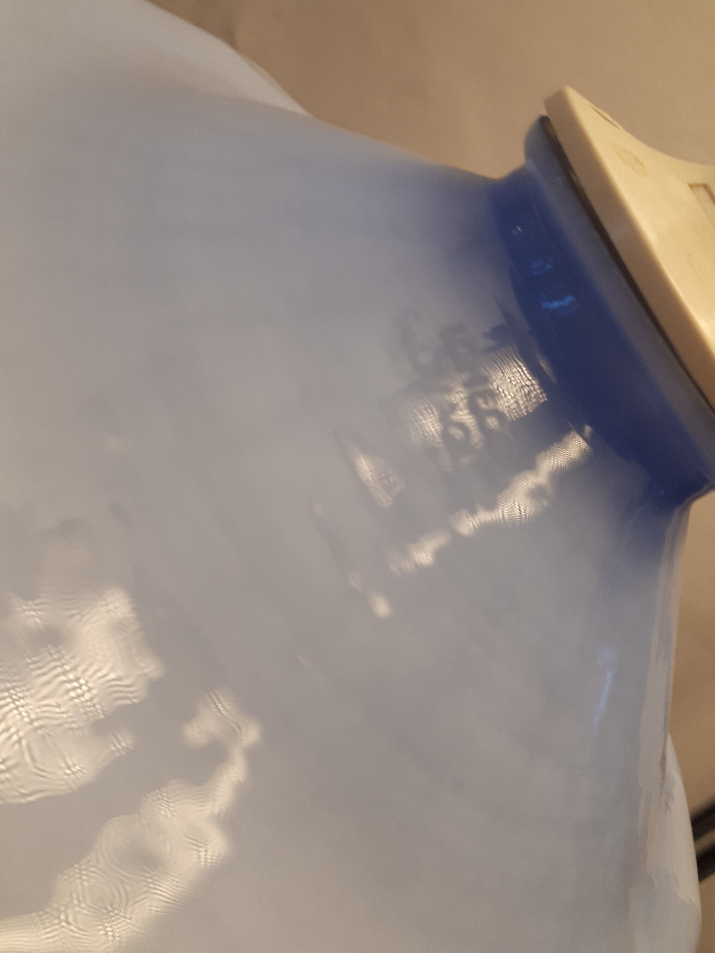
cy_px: 476
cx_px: 358
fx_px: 744
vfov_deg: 65.3
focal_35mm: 27
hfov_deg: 51.4
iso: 80
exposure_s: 1/33
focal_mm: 3.6
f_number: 1.9
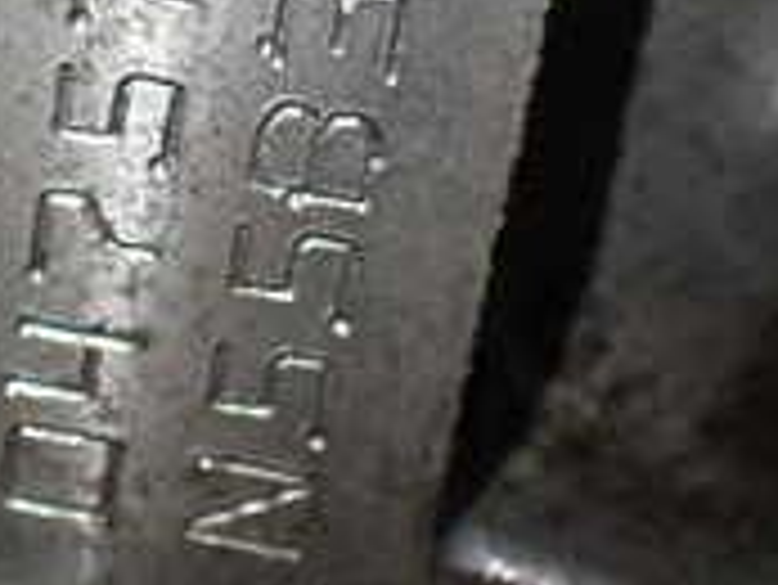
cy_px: 18
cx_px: 238
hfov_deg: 18.8
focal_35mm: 104
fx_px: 2339
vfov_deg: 14.1
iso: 320
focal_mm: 5.4
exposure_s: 1/125
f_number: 2.3
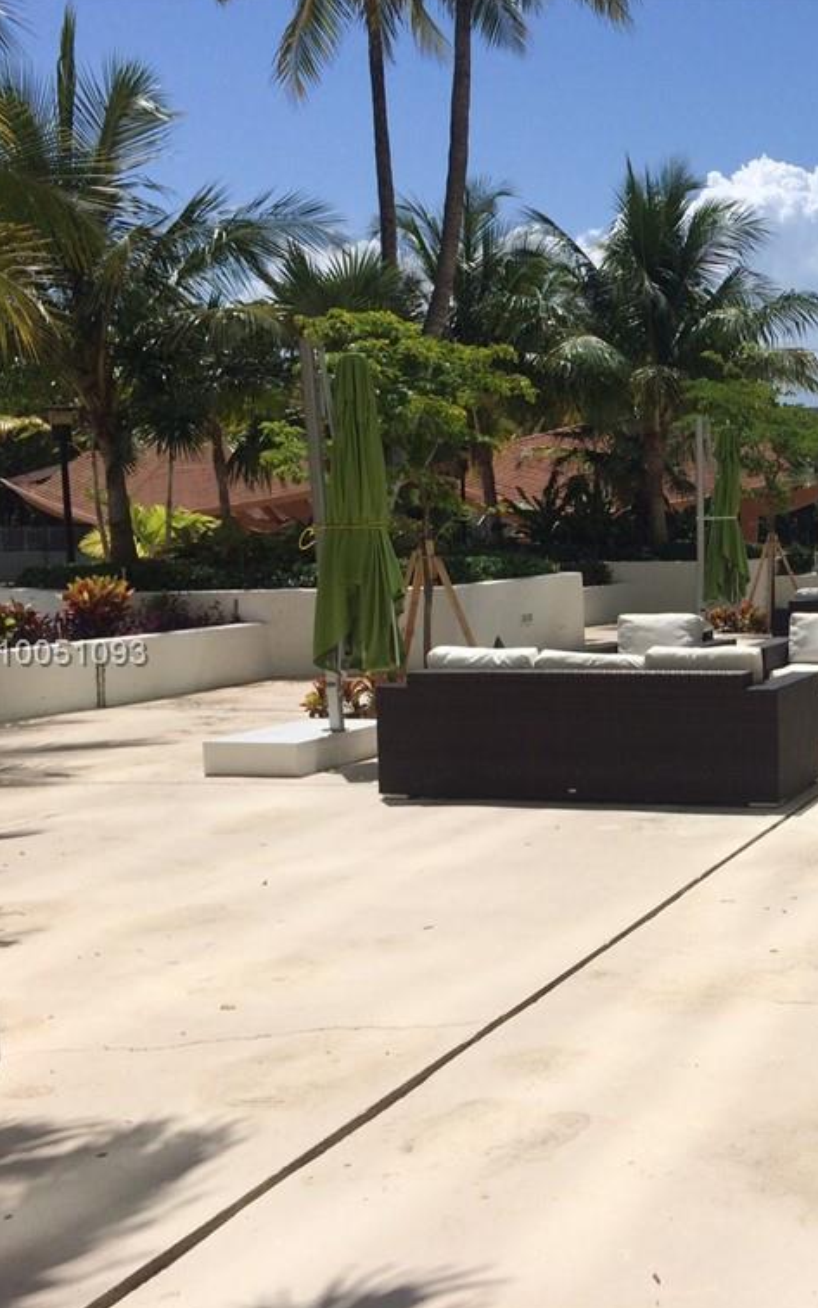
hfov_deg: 27.8
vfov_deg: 46.2
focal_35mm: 43
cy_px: 655
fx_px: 1534
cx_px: 853
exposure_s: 1/5882
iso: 40
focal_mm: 4.12
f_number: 2.2
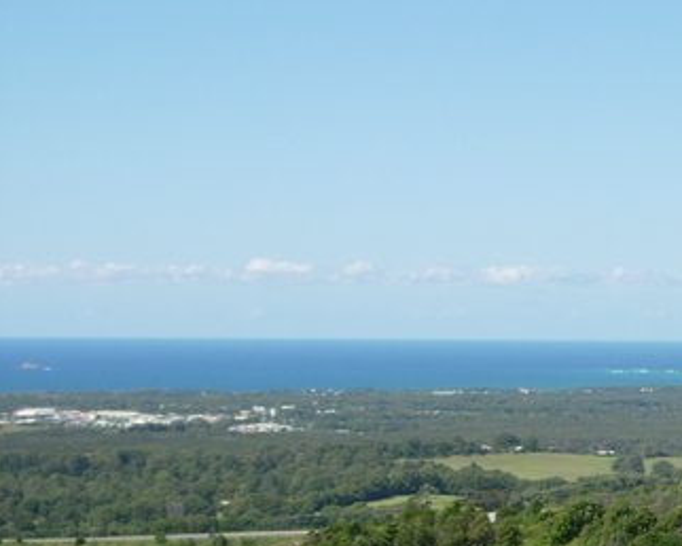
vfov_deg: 11.7
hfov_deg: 14.5
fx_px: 2646
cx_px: 631
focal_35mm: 131
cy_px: 457
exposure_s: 1/352
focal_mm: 14.9
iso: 79
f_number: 6.3
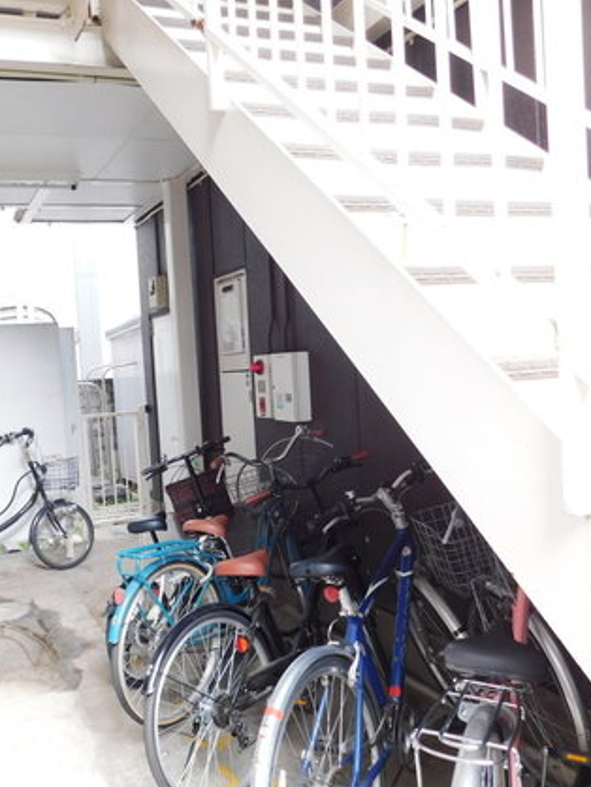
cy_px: 401
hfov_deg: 42.3
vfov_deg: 55.3
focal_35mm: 33
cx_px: 184
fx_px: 750
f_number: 3
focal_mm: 4
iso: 125
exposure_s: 1/50
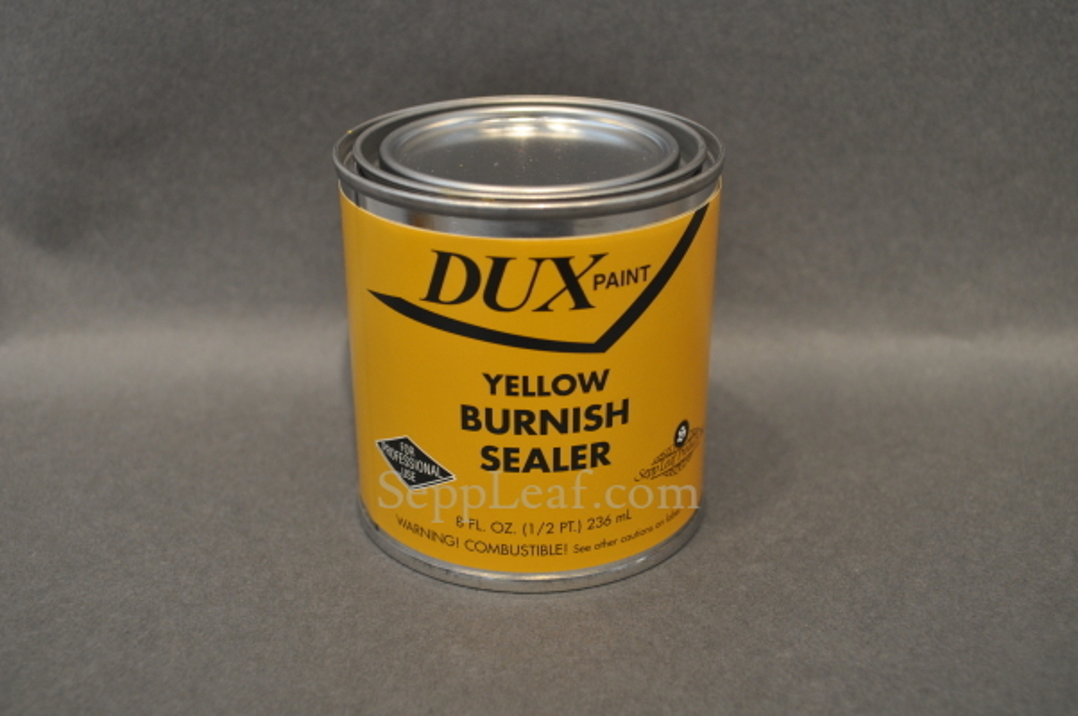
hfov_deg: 43.6
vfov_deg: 29.8
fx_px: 1346
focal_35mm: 45
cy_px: 358
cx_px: 539
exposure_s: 1/60
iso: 560
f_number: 5.6
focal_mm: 30
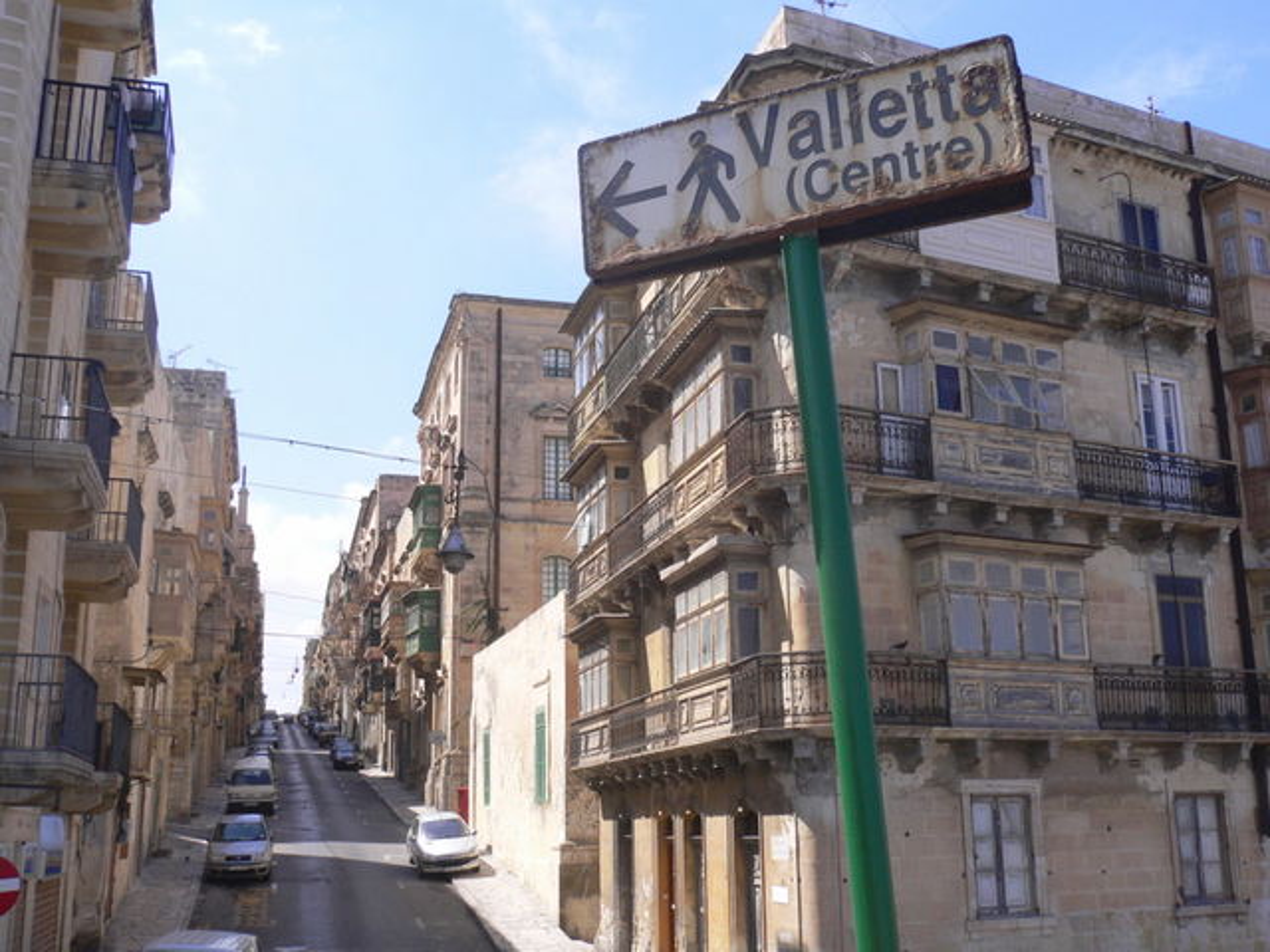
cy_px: 476
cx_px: 635
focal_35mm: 41
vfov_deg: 35.1
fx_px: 1504
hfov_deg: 45.8
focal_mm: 6.8
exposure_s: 1/250
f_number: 6.1
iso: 80
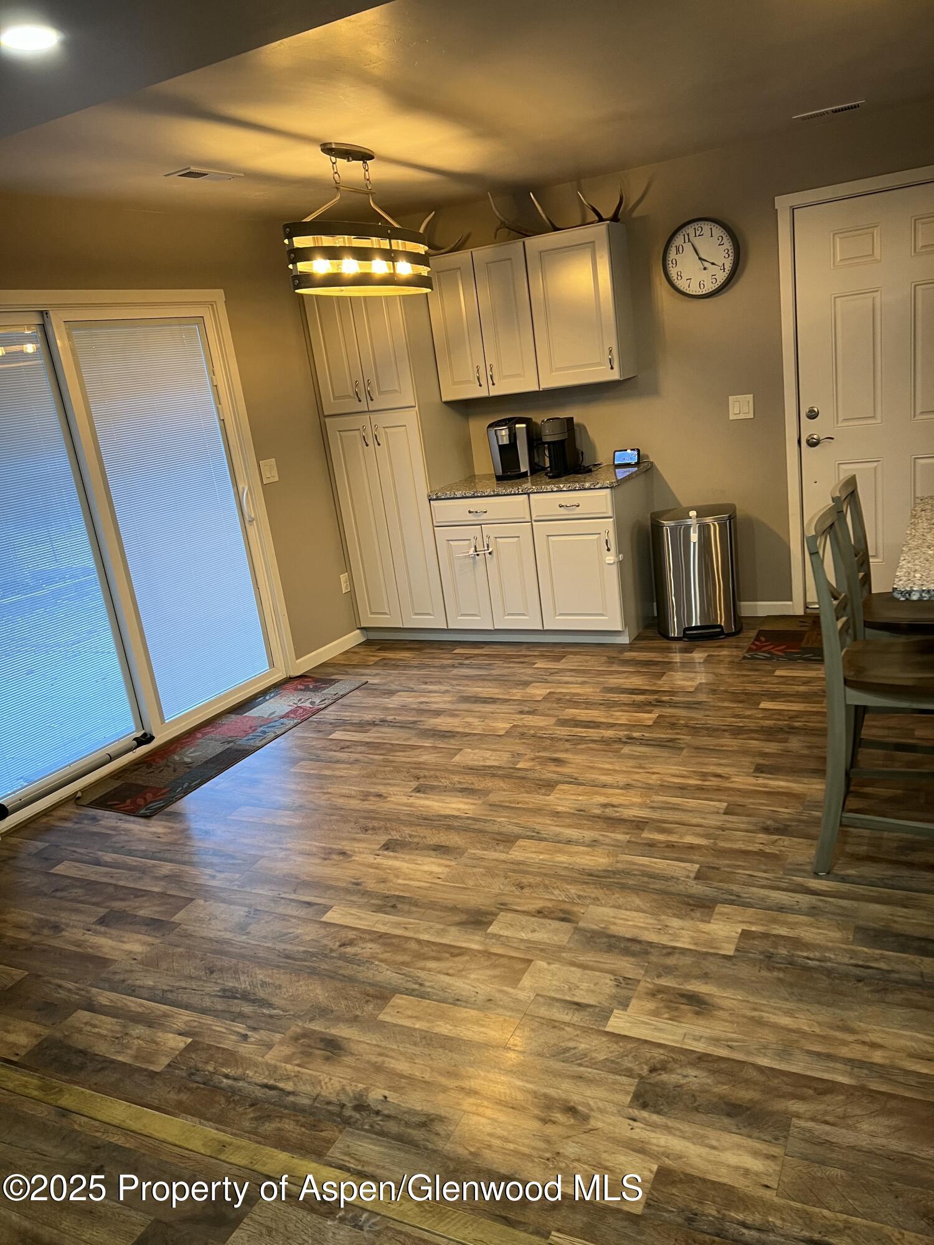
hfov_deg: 53.1
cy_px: 622
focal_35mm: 26
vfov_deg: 67.3
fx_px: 935
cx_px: 467
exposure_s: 1/60
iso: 160
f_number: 1.5
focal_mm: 5.7
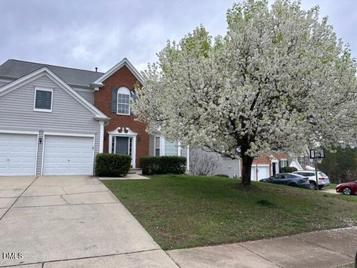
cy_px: 134
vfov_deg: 56.8
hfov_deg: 71.6
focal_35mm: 24
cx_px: 178
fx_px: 248
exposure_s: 1/132
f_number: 1.78
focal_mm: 6.86
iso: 64
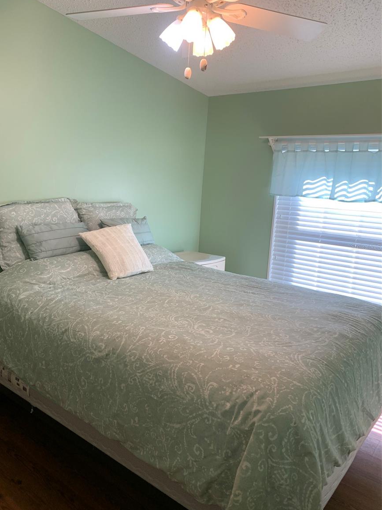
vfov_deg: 65.3
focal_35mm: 27
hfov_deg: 51.3
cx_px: 184
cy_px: 247
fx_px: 397
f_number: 1.8
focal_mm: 4.25
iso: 64
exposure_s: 1/120
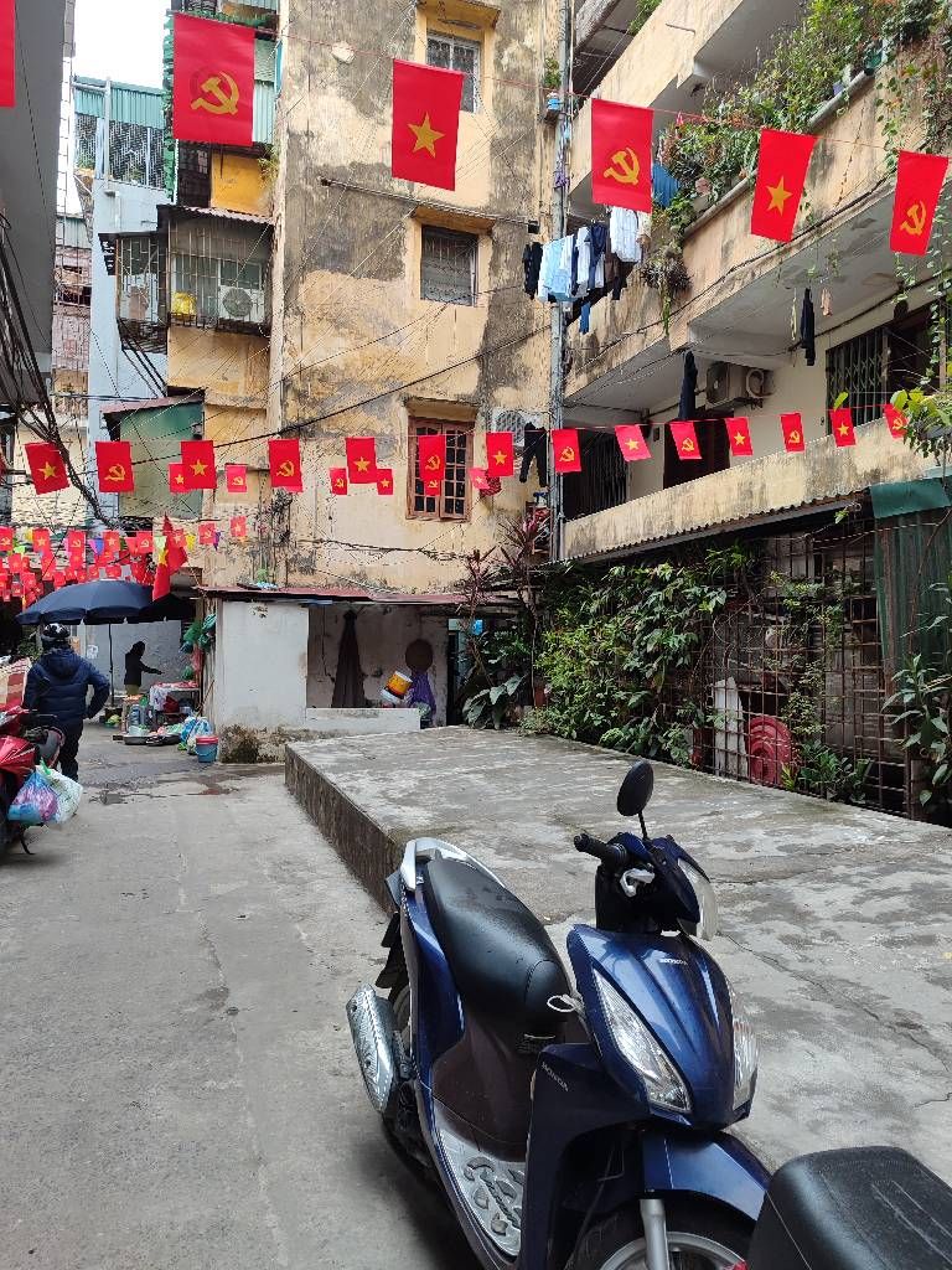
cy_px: 635
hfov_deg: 54.9
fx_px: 917
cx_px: 476
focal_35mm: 25
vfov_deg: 69.4
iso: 143
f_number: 1.89
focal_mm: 5.95
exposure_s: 1/100
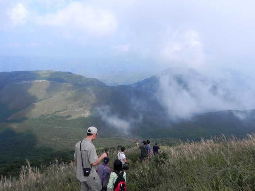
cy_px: 96
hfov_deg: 67.3
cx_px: 128
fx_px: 192
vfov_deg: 53.1
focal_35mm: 26
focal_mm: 4.6
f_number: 7.1
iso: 160
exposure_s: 1/334
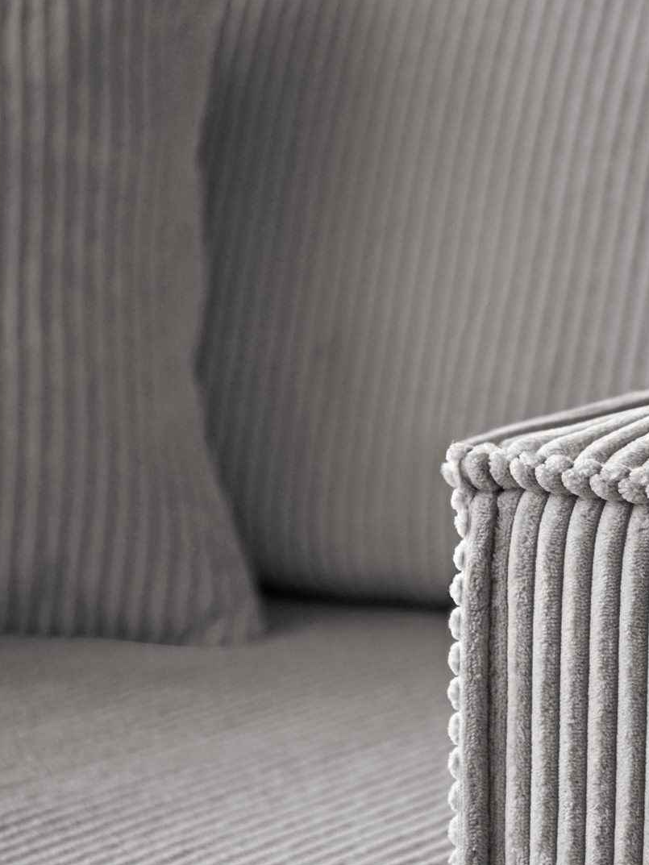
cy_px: 433
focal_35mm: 196
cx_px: 511
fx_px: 4899
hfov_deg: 7.6
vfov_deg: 10.1
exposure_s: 1/200
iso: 1250
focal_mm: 90
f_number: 5.6
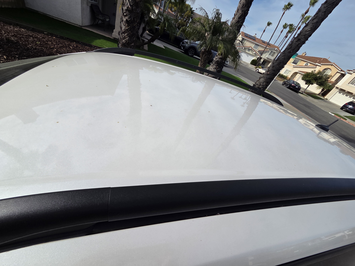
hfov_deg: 106.2
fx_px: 133
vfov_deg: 89.9
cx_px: 178
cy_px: 133
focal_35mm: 13
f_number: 2.2
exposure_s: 1/2897
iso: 50
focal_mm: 2.2
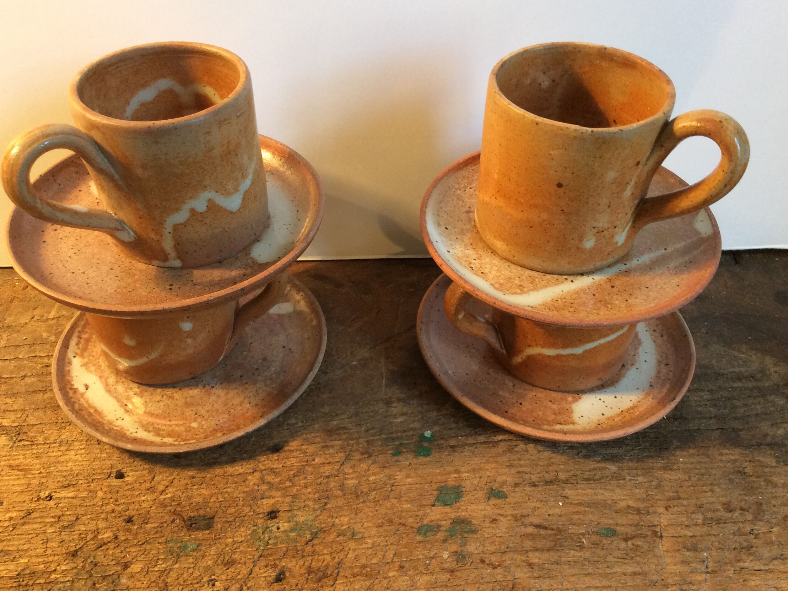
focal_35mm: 33
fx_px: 751
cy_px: 292
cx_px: 394
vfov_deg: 42.9
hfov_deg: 55.4
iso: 80
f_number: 2.4
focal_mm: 3.3
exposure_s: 1/25
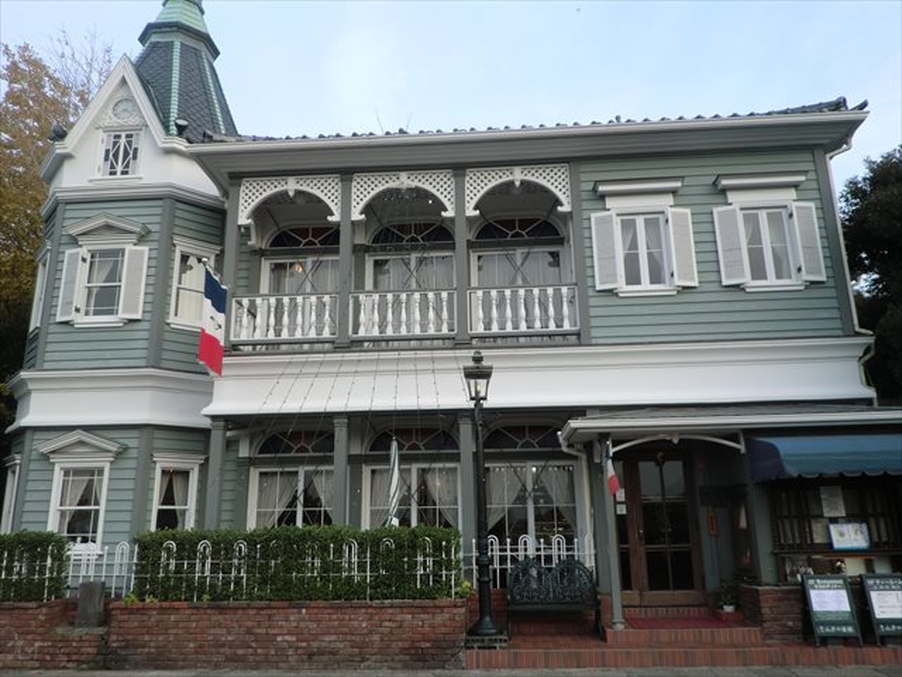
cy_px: 338
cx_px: 451
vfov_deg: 53.1
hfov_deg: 67.3
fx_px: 677
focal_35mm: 26
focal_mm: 4.7
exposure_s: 1/125
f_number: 2.8
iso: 50
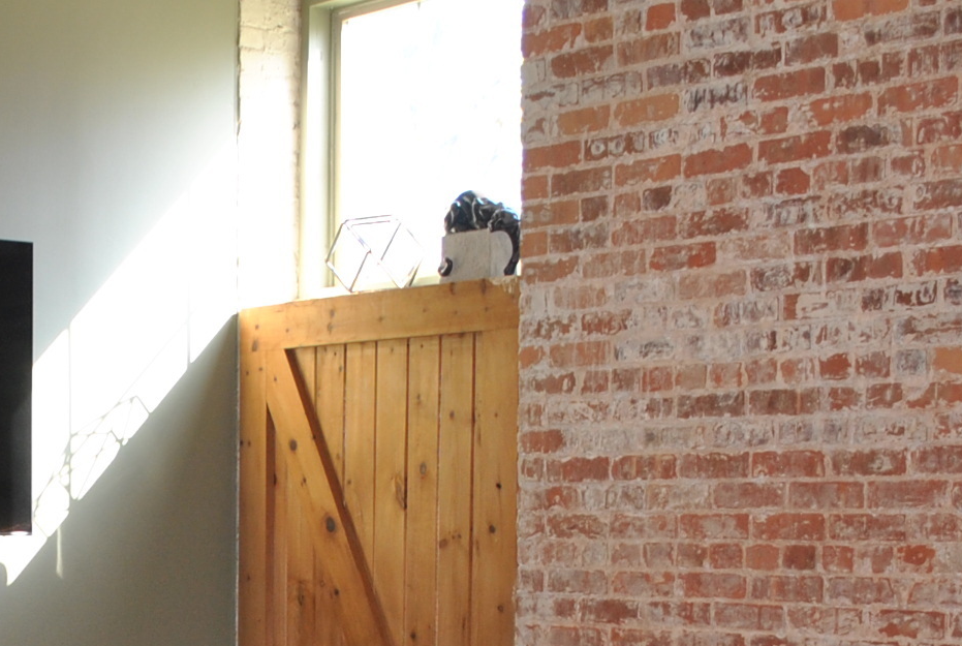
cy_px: 740
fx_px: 2249
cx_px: 56
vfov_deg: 15.8
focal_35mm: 84
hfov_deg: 23.4
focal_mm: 18
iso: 200
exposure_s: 1/60
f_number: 3.5
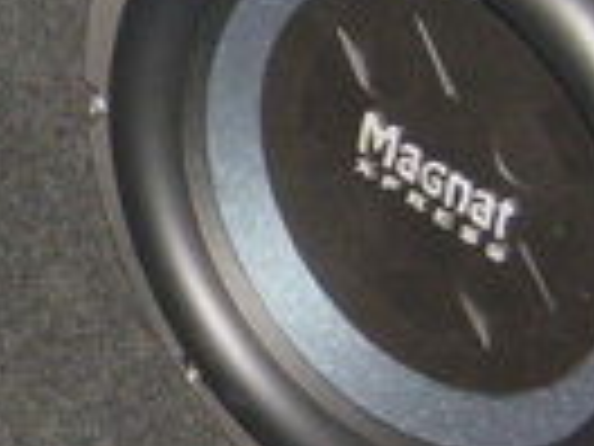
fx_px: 2917
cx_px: -243
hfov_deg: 11.2
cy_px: 149
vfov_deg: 8.7
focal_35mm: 170
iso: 100
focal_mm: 5.8
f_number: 2.8
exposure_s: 1/250
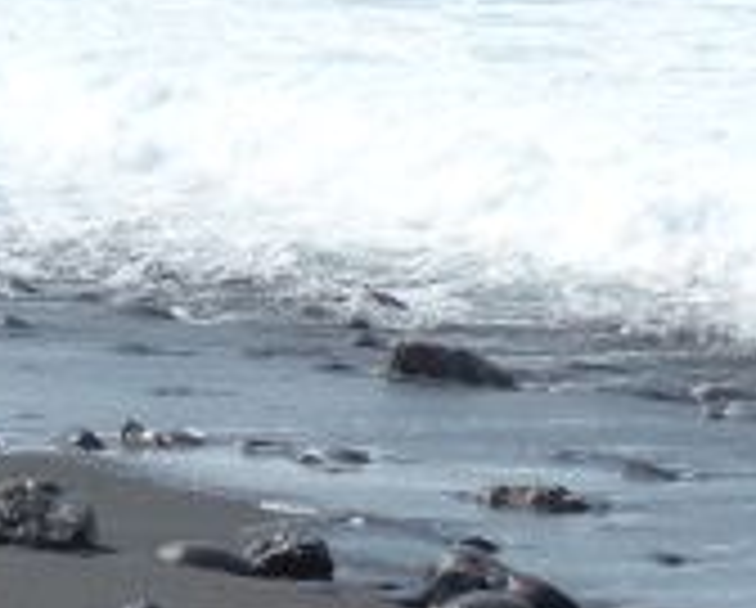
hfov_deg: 12.8
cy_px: 196
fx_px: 3250
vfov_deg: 10.7
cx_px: -234
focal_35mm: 145
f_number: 4
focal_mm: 9.1
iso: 160
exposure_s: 1/1300
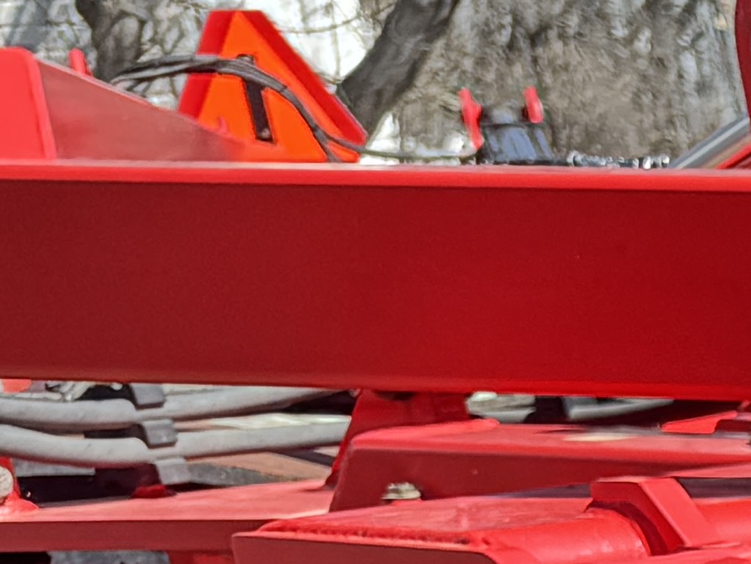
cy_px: 1792
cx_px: 2354
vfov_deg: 8.0
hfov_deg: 9.5
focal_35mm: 154
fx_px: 3342
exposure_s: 1/1285
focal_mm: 6.76
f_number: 1.78
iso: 80
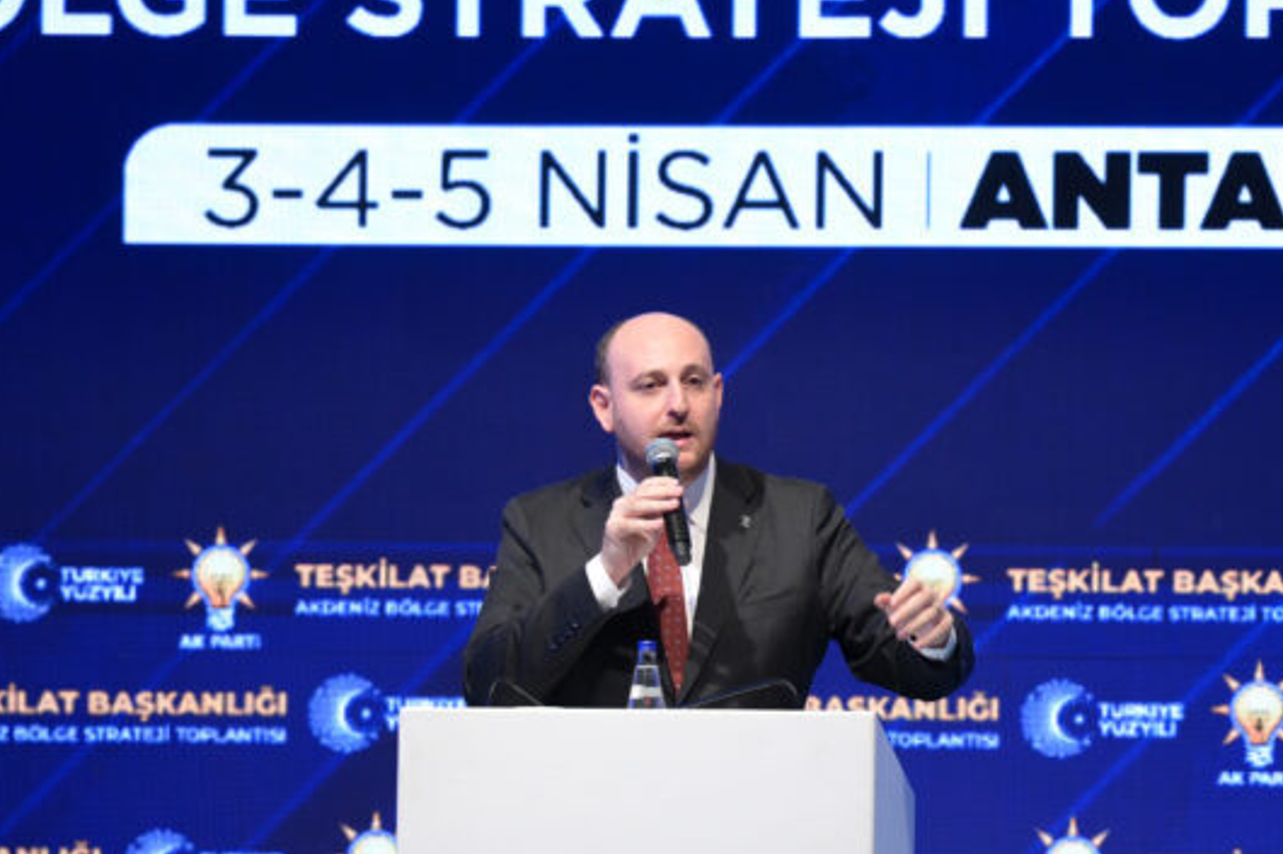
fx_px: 12897
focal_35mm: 362
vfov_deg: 3.8
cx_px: 913
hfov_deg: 5.7
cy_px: 514
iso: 640
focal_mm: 150
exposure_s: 1/200
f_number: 2.8
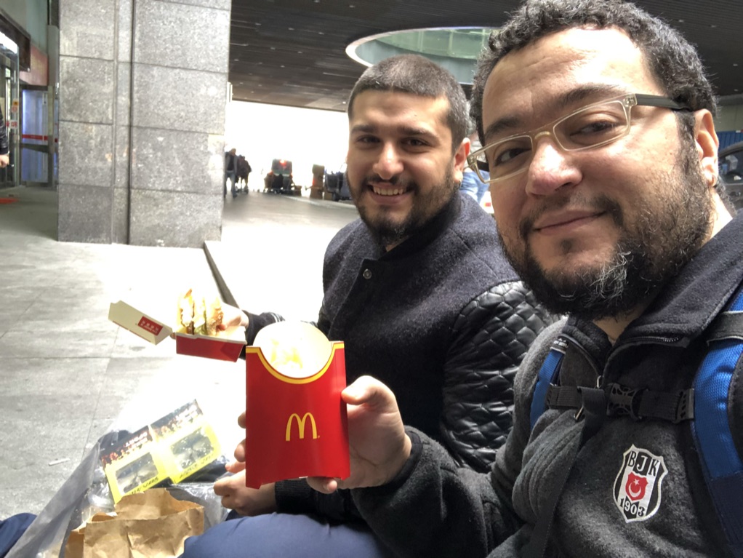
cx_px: 372
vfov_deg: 44.2
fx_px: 687
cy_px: 279
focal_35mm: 32
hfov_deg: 56.8
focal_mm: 2.87
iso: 160
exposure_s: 1/50
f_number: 2.2
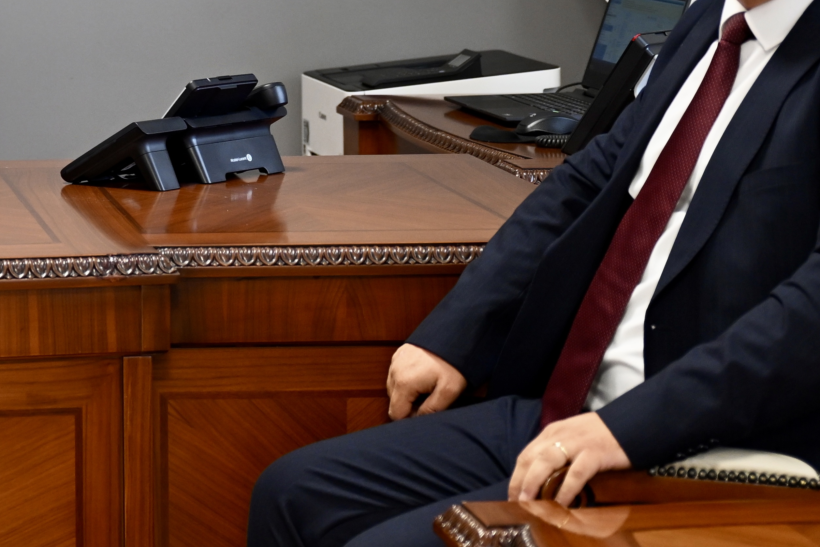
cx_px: -307
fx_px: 2915
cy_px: -107
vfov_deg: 10.5
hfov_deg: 15.1
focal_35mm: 128
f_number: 2.8
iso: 800
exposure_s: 1/40
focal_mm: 39
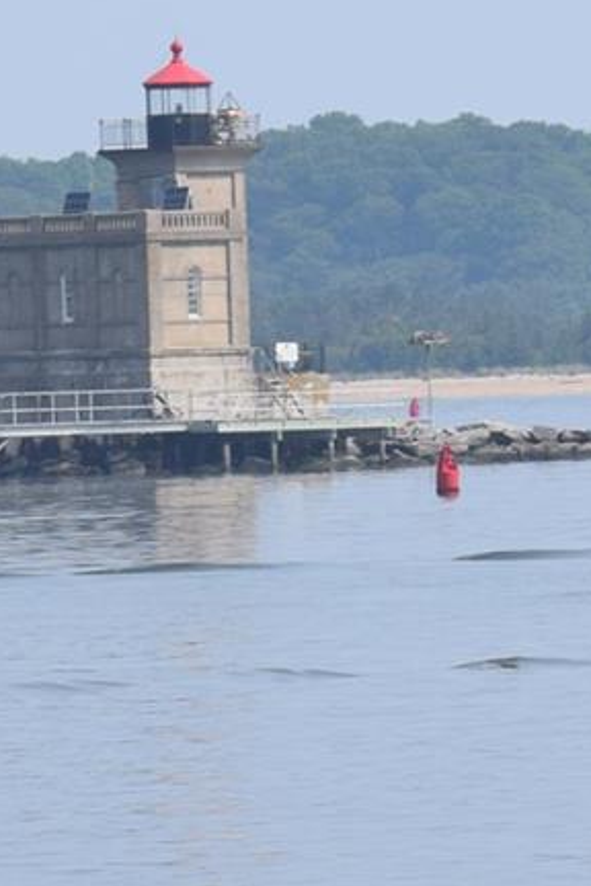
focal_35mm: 640
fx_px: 15759
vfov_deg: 3.2
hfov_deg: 2.1
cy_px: 663
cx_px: 353
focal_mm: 90
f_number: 7.1
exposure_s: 1/800
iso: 200
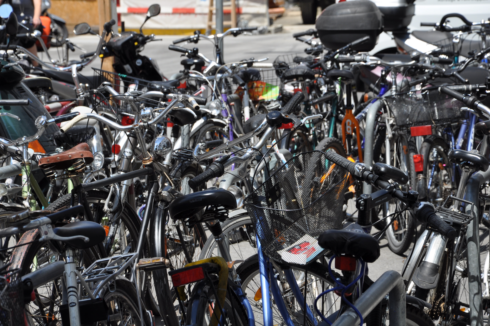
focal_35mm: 158
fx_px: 2141
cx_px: 245
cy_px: 163
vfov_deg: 8.7
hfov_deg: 13.1
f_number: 9
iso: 200
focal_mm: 105
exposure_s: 1/320
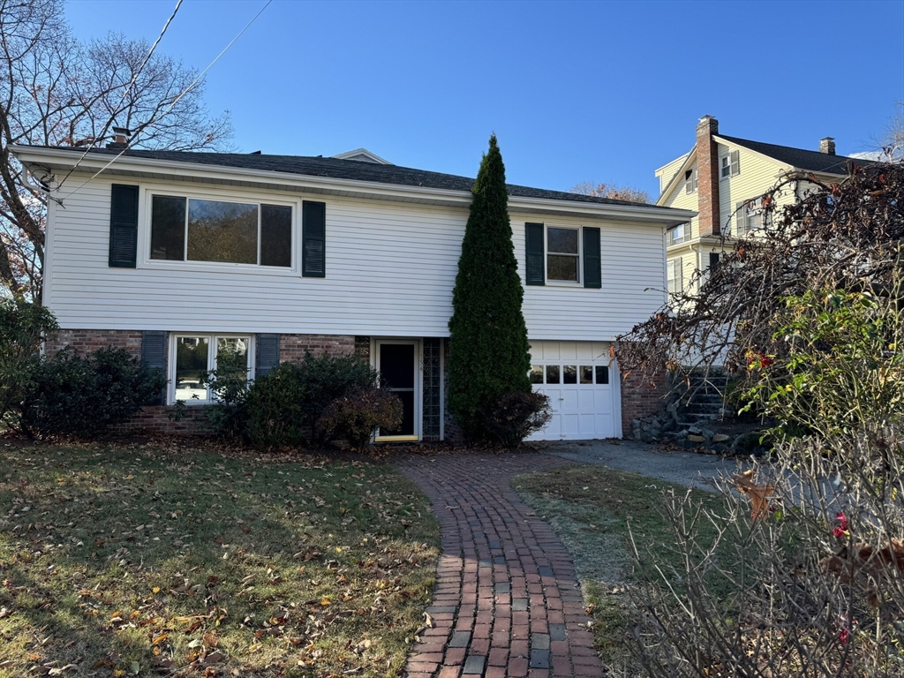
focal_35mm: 24
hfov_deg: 71.6
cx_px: 452
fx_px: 627
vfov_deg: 56.8
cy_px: 339
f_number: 1.78
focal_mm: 6.76
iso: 80
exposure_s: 1/1339
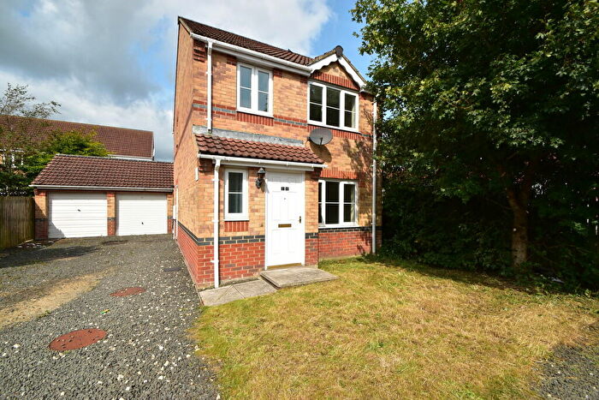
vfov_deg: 77.4
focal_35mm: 15
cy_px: 200
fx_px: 250
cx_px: 300
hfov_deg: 100.4
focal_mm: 10
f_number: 10
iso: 110
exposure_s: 1/200
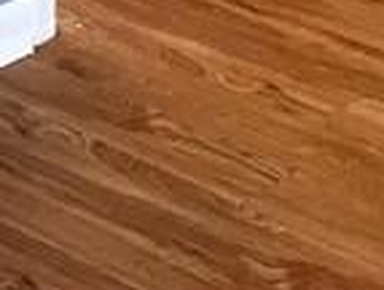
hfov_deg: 9.8
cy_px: -704
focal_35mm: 200
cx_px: 0
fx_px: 2224
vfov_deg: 6.5
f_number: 1.8
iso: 40
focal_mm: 3.99
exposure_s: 1/30
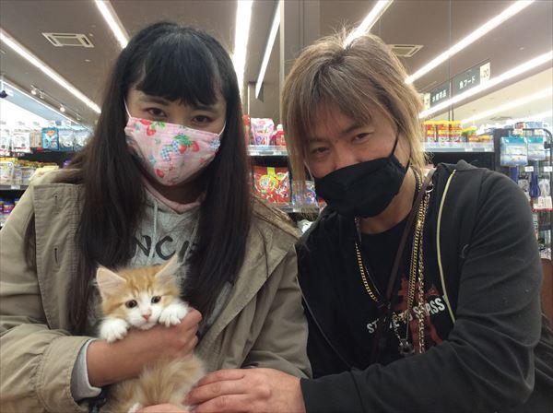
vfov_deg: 44.0
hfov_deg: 56.9
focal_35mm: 32
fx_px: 510
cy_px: 206
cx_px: 276
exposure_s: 1/24
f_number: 2.4
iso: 80
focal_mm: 3.3
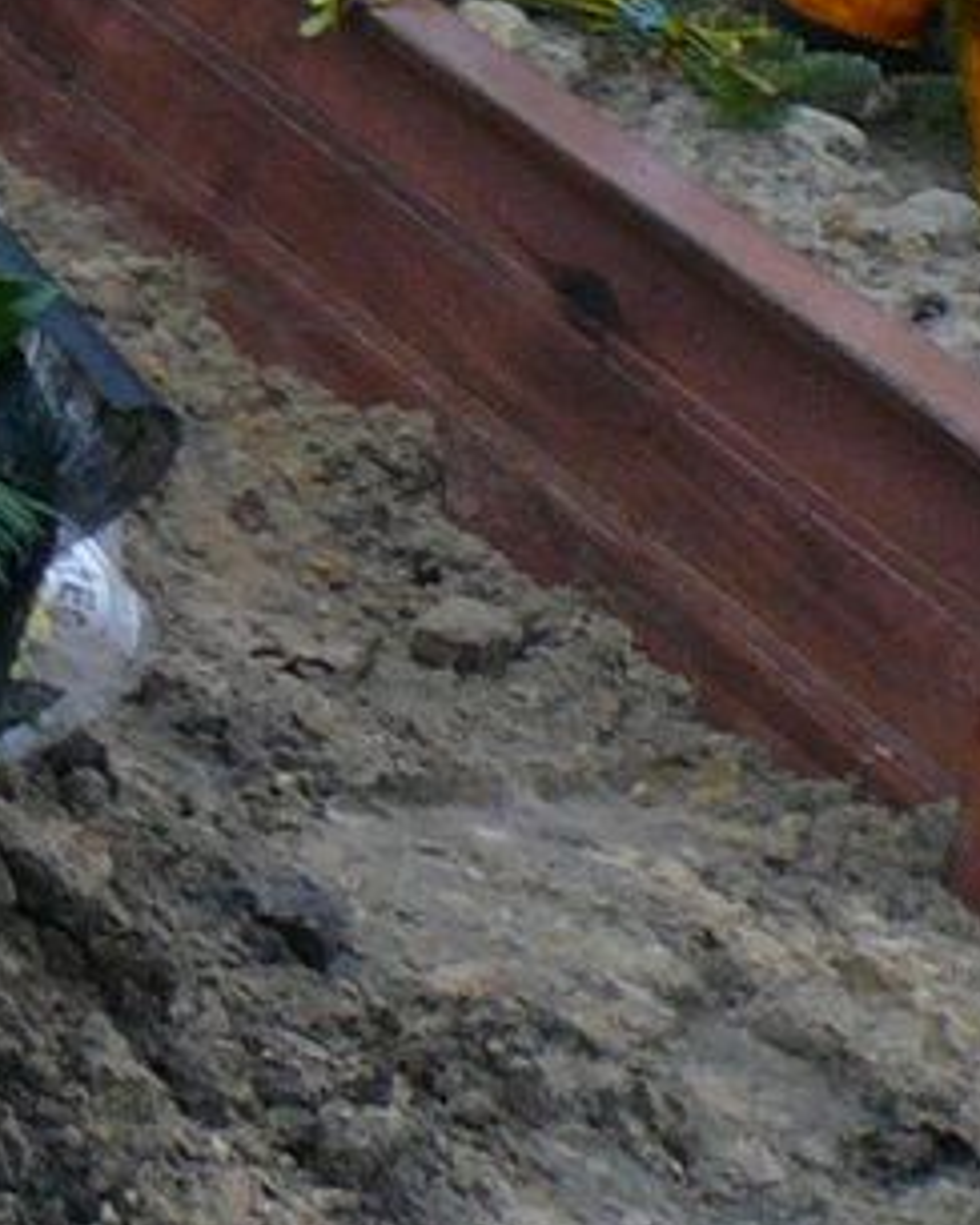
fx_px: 5402
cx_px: -1896
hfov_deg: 8.7
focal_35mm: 149
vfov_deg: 12.2
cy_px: -729
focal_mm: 4.6
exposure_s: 1/40
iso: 100
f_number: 2.8
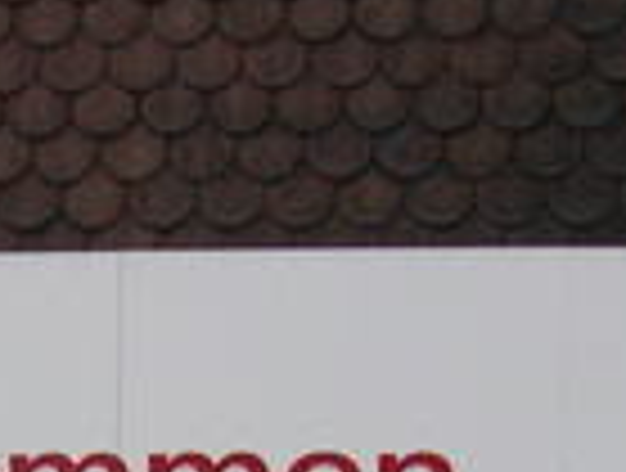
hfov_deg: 8.9
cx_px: -171
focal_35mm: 218
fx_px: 3953
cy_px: 1043
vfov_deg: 6.6
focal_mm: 8
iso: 100
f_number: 2.8
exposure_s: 1/410
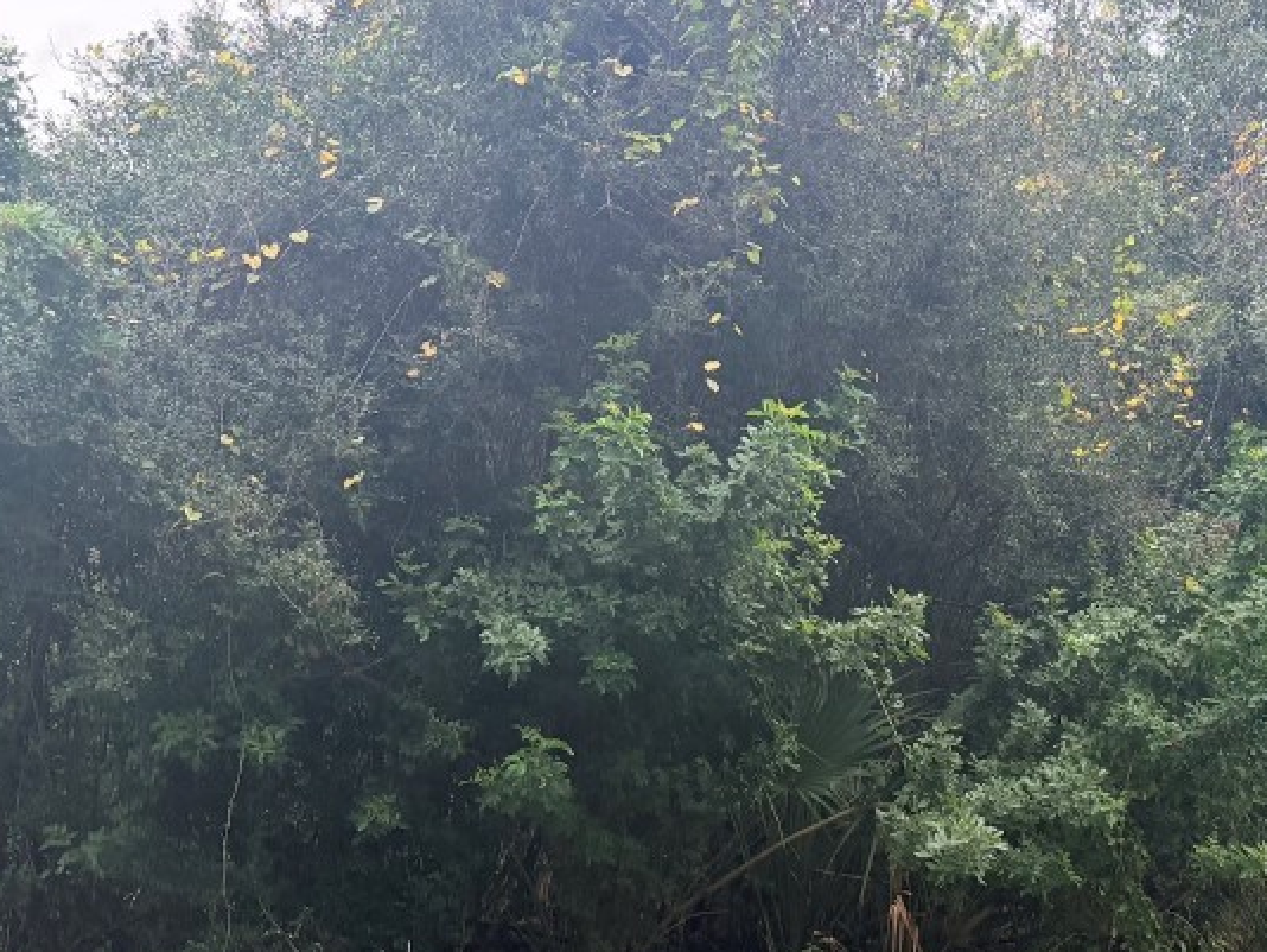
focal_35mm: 46
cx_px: 899
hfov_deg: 40.4
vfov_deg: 31.3
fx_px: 1684
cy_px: 636
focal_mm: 6.76
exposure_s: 1/214
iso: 200
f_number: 1.78
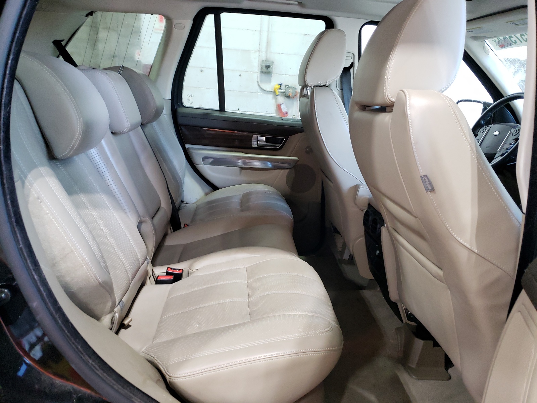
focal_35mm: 26
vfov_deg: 53.1
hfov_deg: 67.3
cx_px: 268
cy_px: 202
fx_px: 403
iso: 257
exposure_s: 1/30
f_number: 1.5
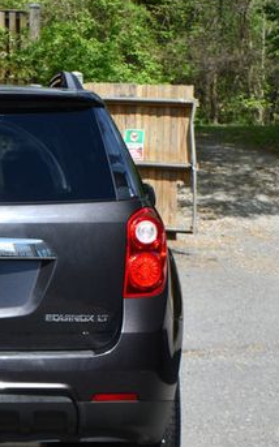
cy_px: 263
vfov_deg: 9.2
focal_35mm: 228
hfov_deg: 5.7
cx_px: -68
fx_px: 2777
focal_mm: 80
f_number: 8
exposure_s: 1/250
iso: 100
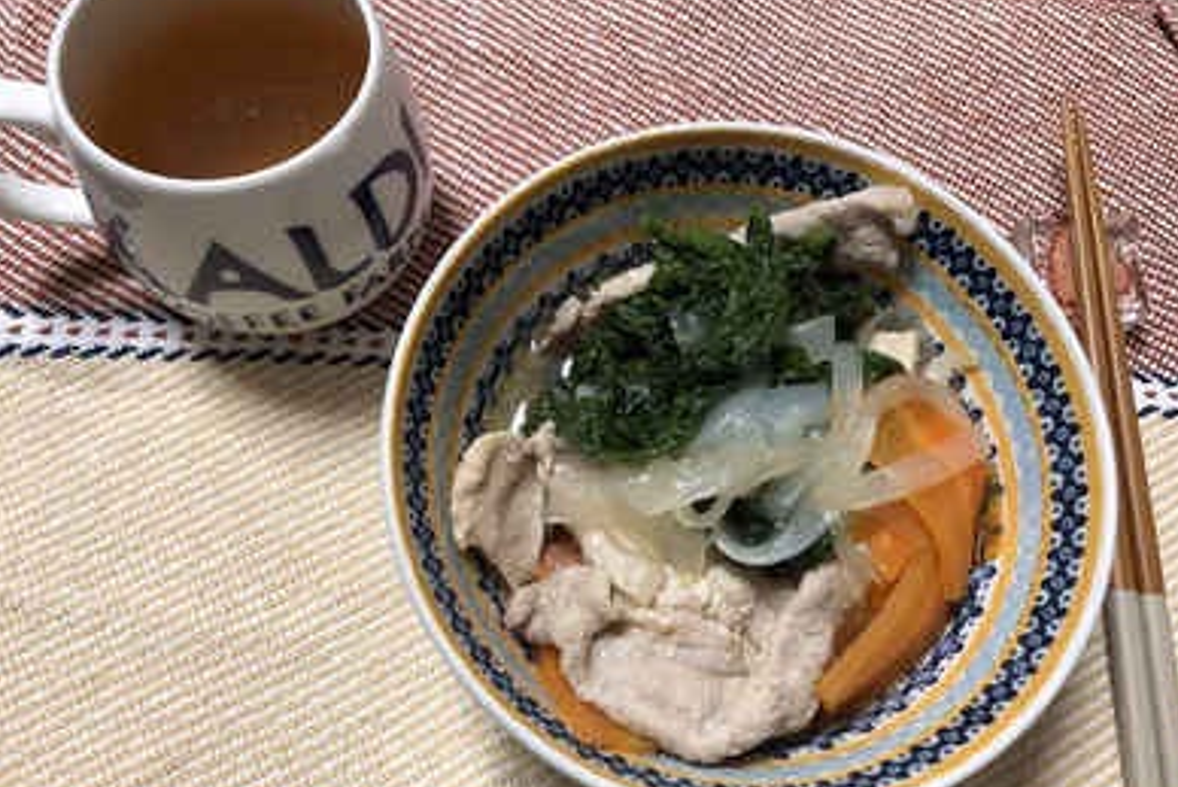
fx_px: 982
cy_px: 407
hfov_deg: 61.9
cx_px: 604
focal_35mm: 30
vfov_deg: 43.6
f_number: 1.8
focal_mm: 4
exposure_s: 1/15
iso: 80
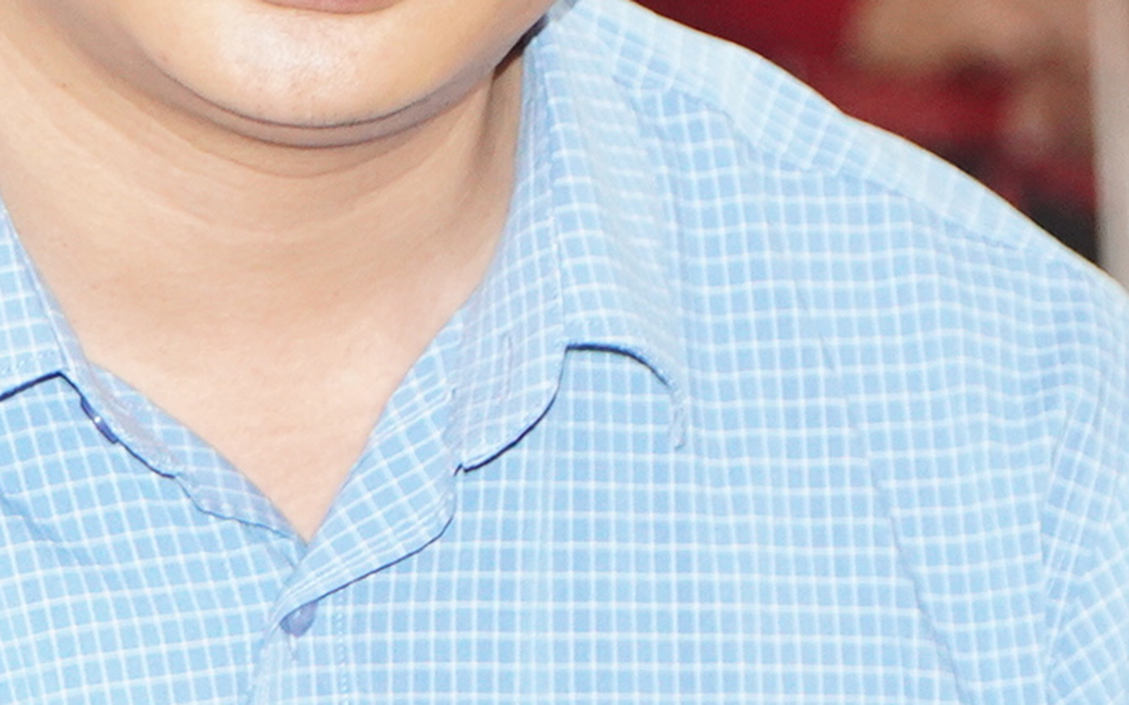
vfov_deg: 2.9
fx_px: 13940
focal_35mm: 453
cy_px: 218
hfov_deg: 4.6
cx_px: 260
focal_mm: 69
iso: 1250
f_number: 4
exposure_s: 1/125
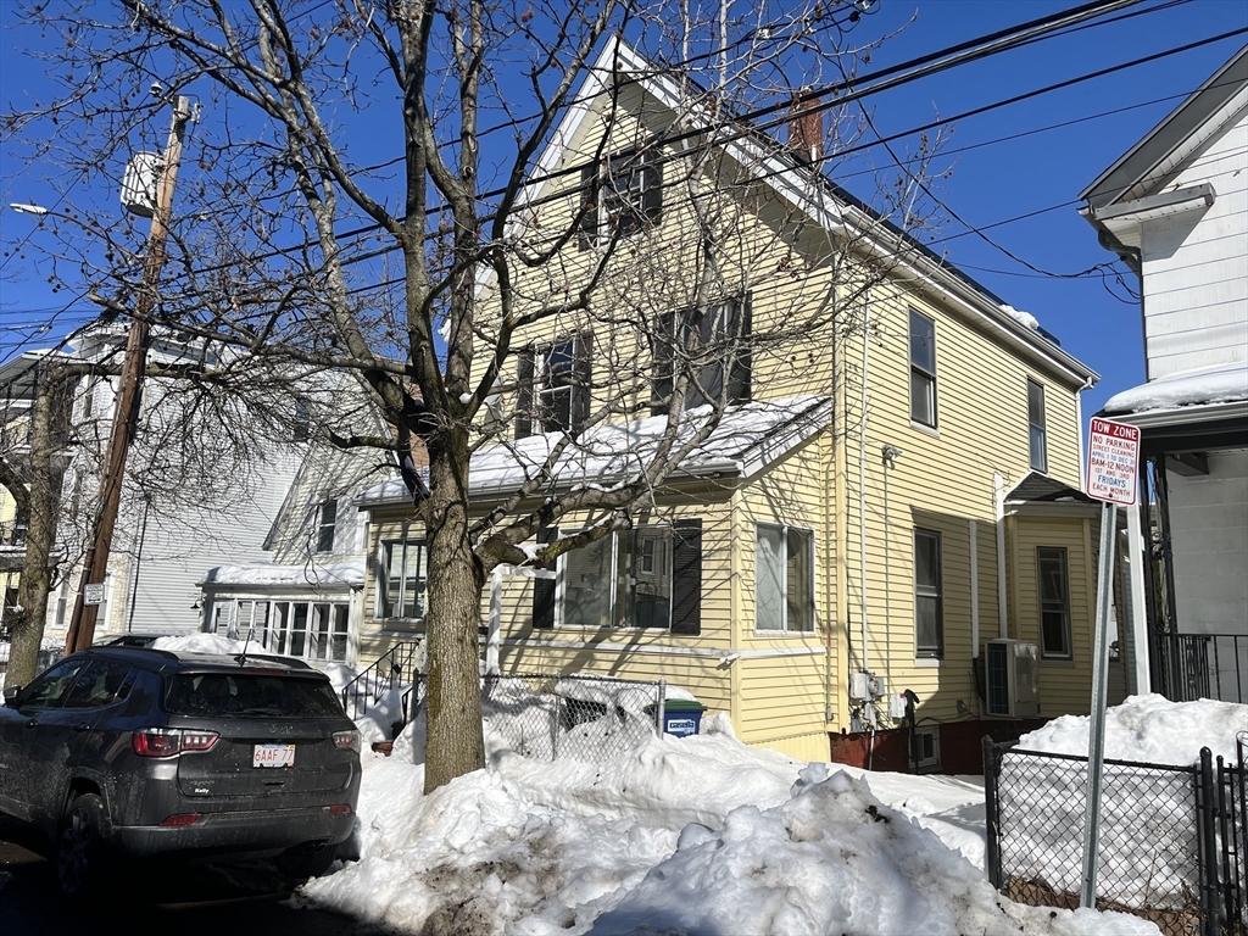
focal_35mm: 26
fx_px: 937
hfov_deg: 67.3
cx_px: 624
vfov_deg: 53.1
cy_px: 468
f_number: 1.6
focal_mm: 5.1
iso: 50
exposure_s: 1/8403
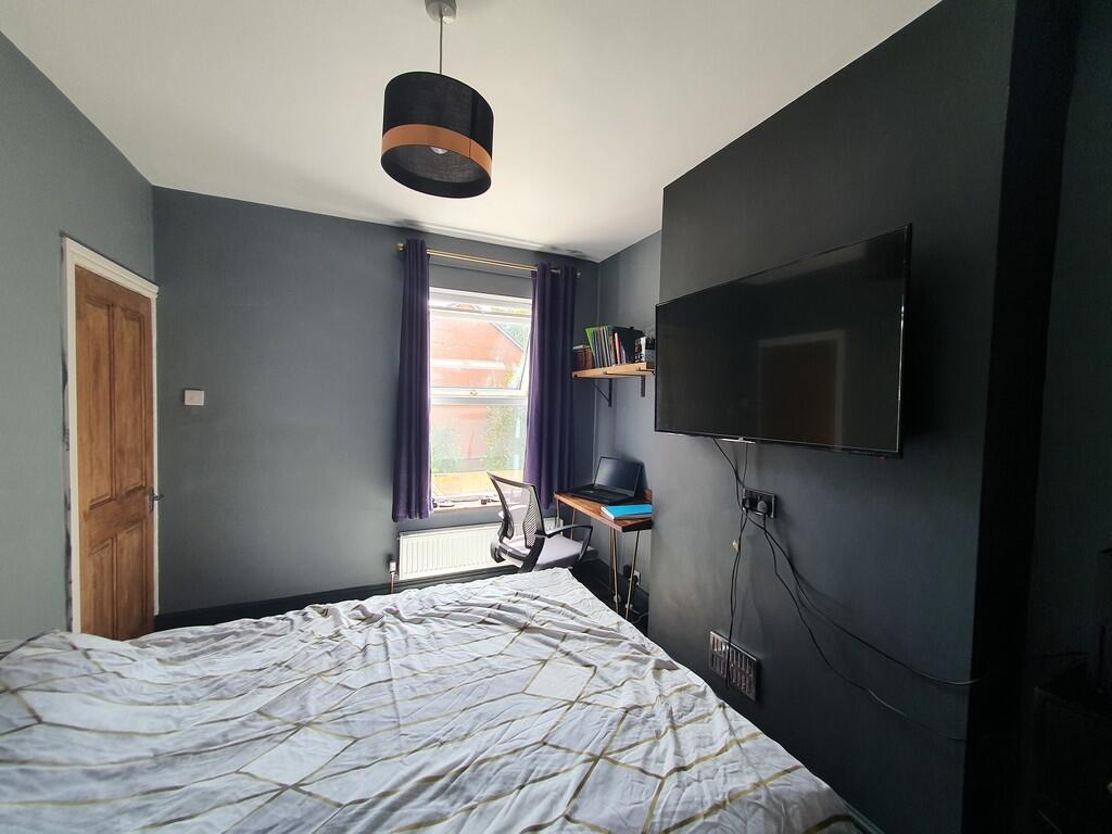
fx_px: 418
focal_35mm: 13
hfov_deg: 106.2
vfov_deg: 89.9
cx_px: 556
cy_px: 417
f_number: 2.2
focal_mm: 1.8
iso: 50
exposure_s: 1/50
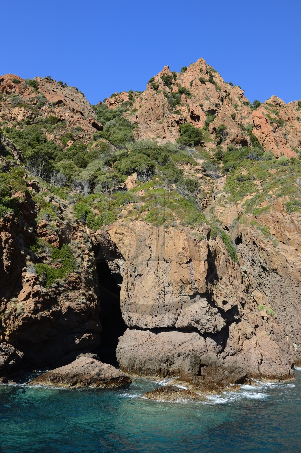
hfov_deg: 44.9
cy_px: 226
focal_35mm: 29
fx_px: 364
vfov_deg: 63.7
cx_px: 150
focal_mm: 29
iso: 400
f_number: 7.1
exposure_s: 1/800
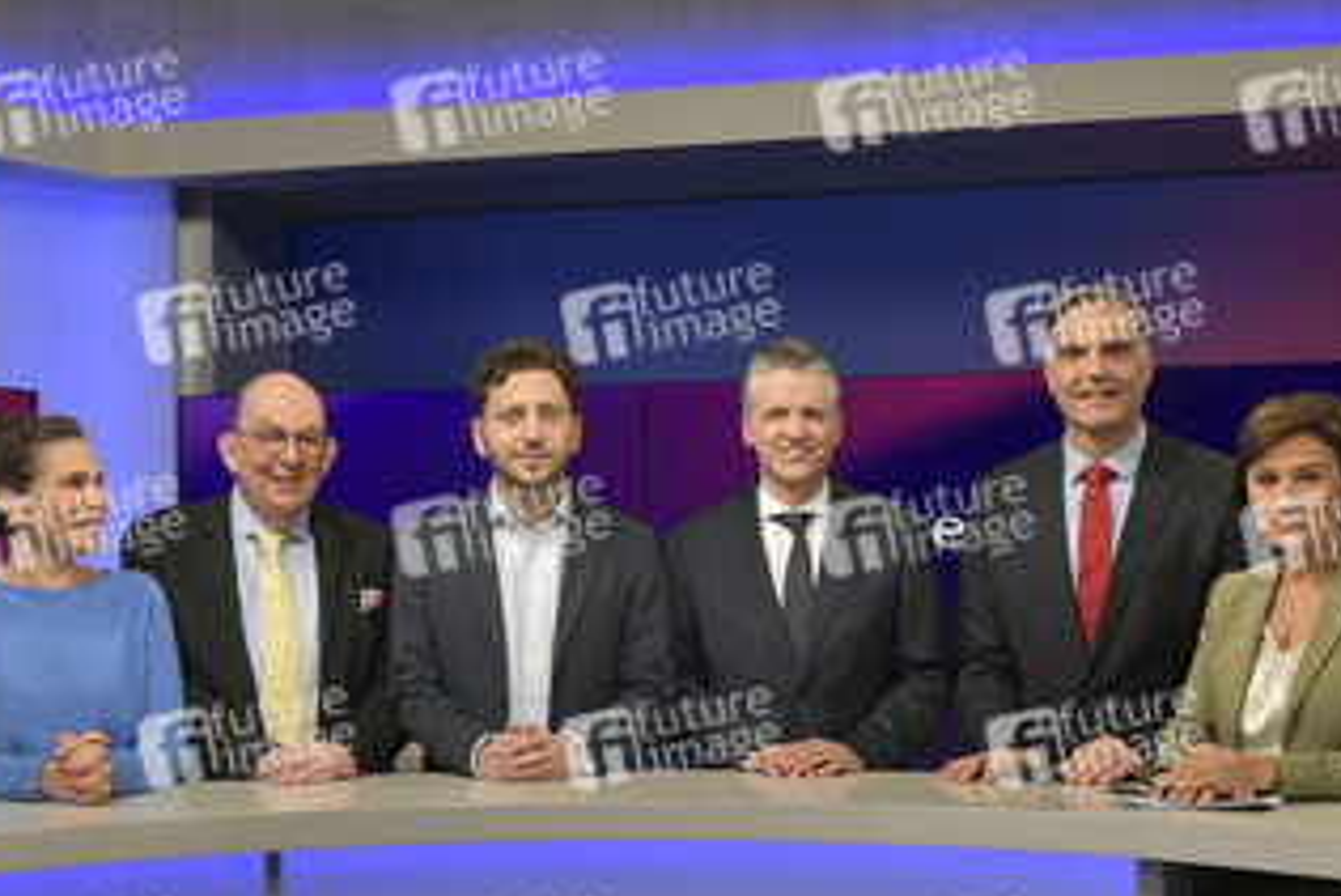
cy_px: 633
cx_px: 558
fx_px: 2124
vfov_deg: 23.6
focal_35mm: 57
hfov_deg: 35.0
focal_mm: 40
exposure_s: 1/250
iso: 2500
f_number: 6.3
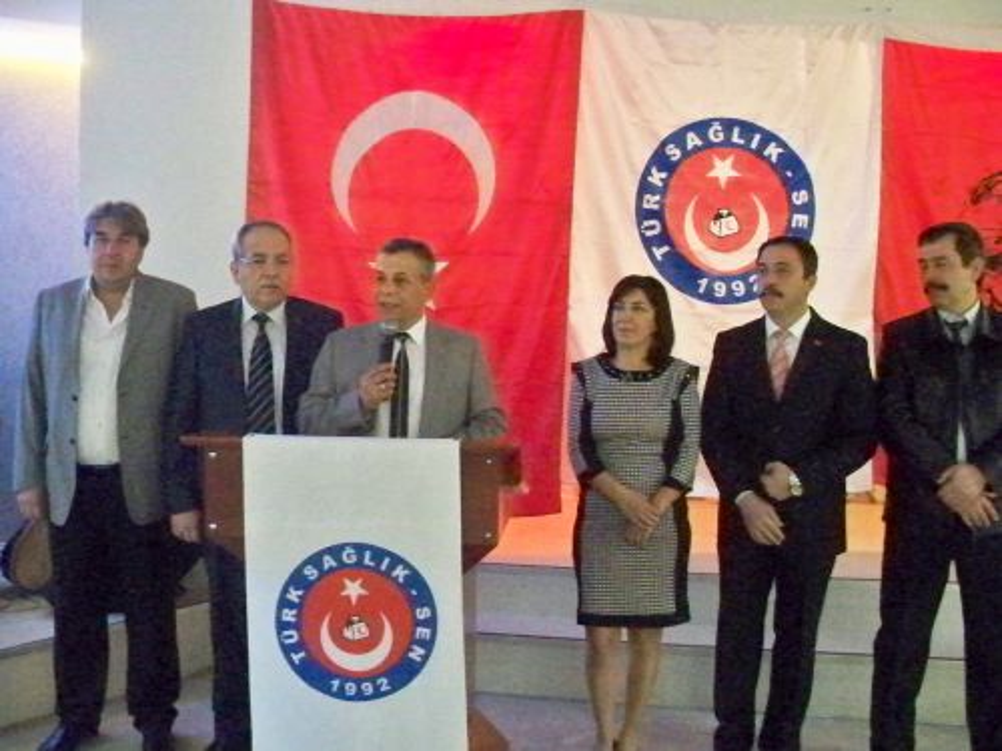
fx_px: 1013
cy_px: 376
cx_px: 501
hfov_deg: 52.6
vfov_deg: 40.7
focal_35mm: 35
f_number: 3.1
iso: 3200
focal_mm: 6.3
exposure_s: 1/60
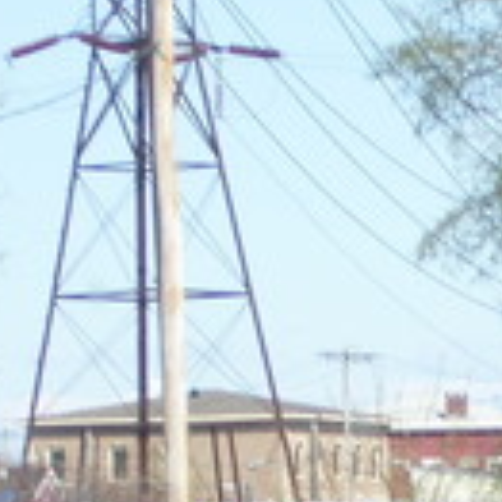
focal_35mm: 435
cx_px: 966
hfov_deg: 4.0
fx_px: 7137
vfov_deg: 4.0
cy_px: 717
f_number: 4.6
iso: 80
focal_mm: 18
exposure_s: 1/320
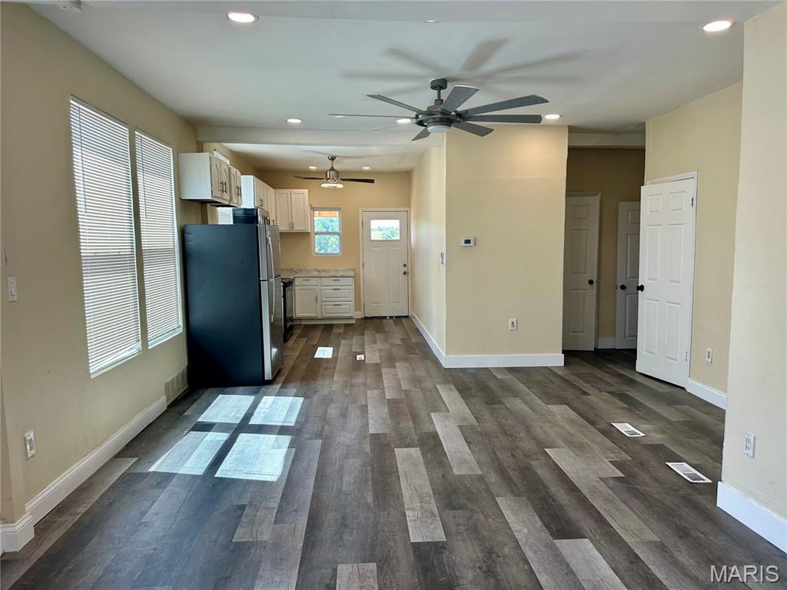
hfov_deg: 71.6
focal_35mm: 24
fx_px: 546
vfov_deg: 56.8
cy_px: 295
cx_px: 394
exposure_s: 1/163
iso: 80
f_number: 1.78
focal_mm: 6.86
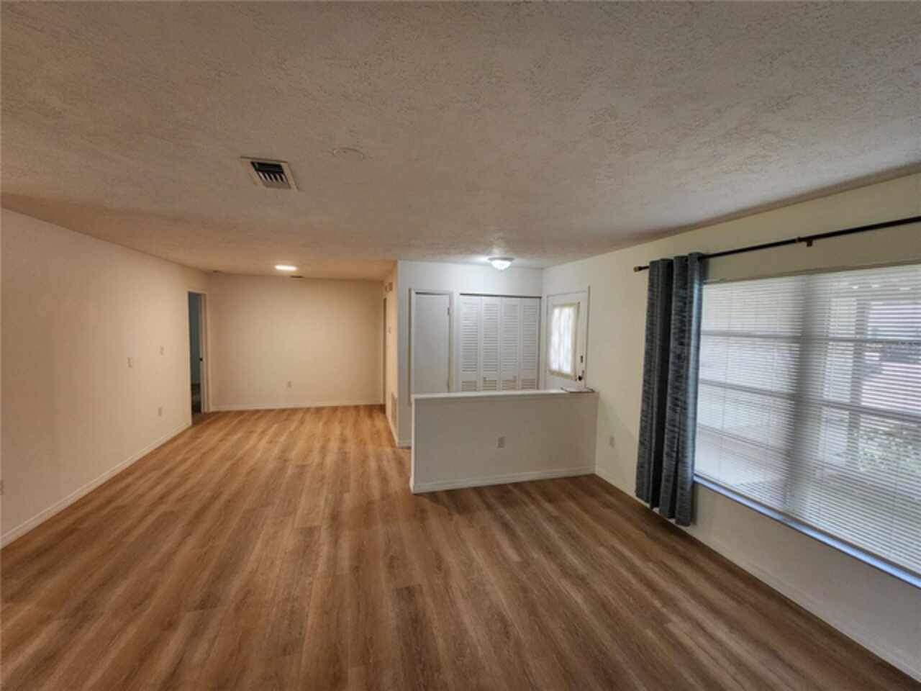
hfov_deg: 106.2
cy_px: 346
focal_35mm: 13
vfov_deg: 89.9
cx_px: 460
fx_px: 346
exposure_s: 1/60
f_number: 2.2
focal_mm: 2.2
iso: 250
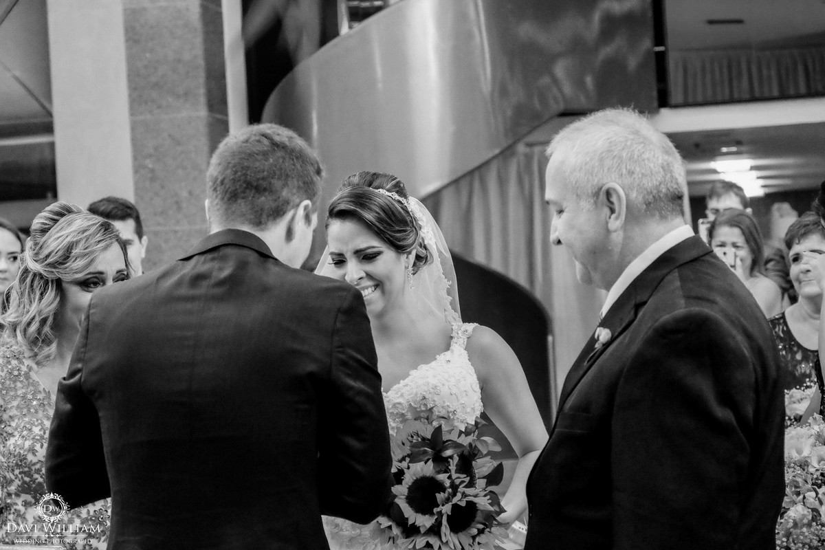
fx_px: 1902
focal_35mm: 83
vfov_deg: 16.5
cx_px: 412
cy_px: 275
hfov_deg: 24.5
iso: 4000
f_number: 4
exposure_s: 1/100
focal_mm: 55
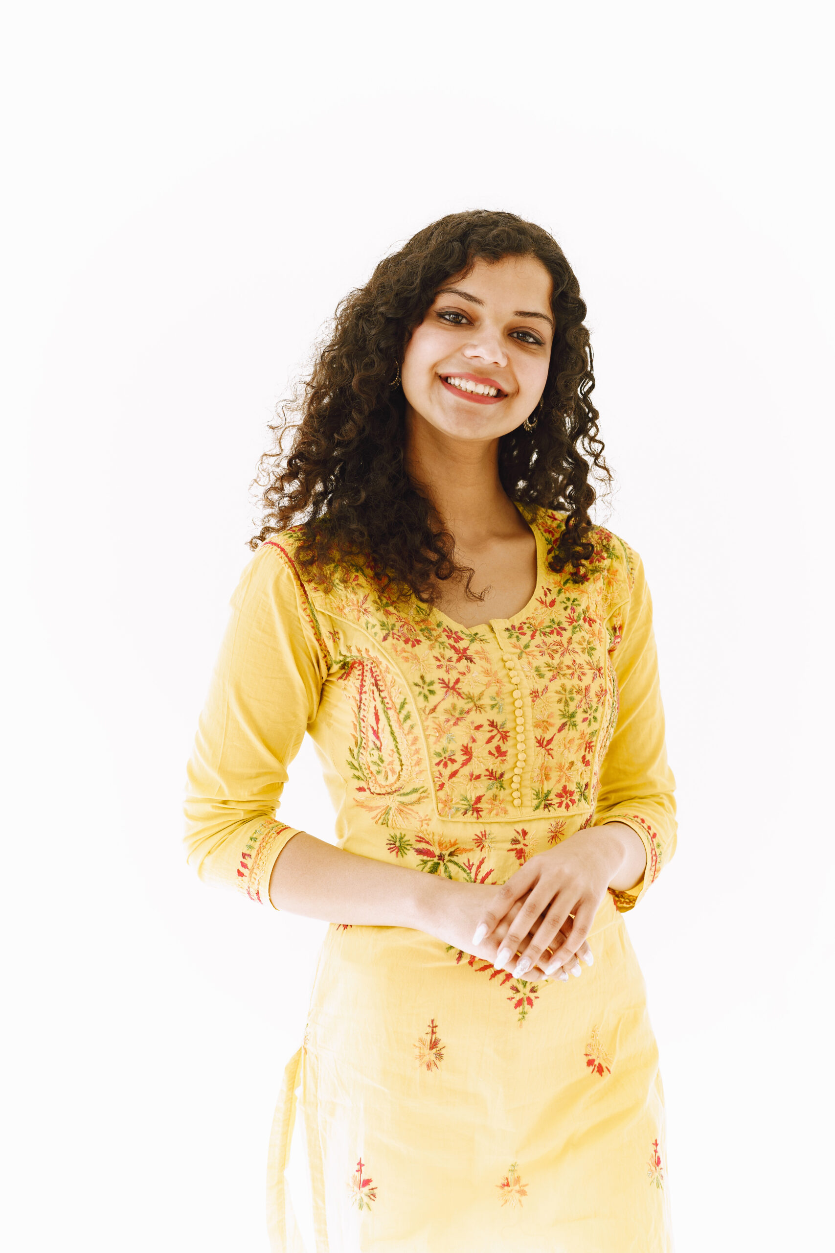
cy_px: 626
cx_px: 418
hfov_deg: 16.1
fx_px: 2957
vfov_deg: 23.9
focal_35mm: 85
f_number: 2.8
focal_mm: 85
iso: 200
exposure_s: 1/800
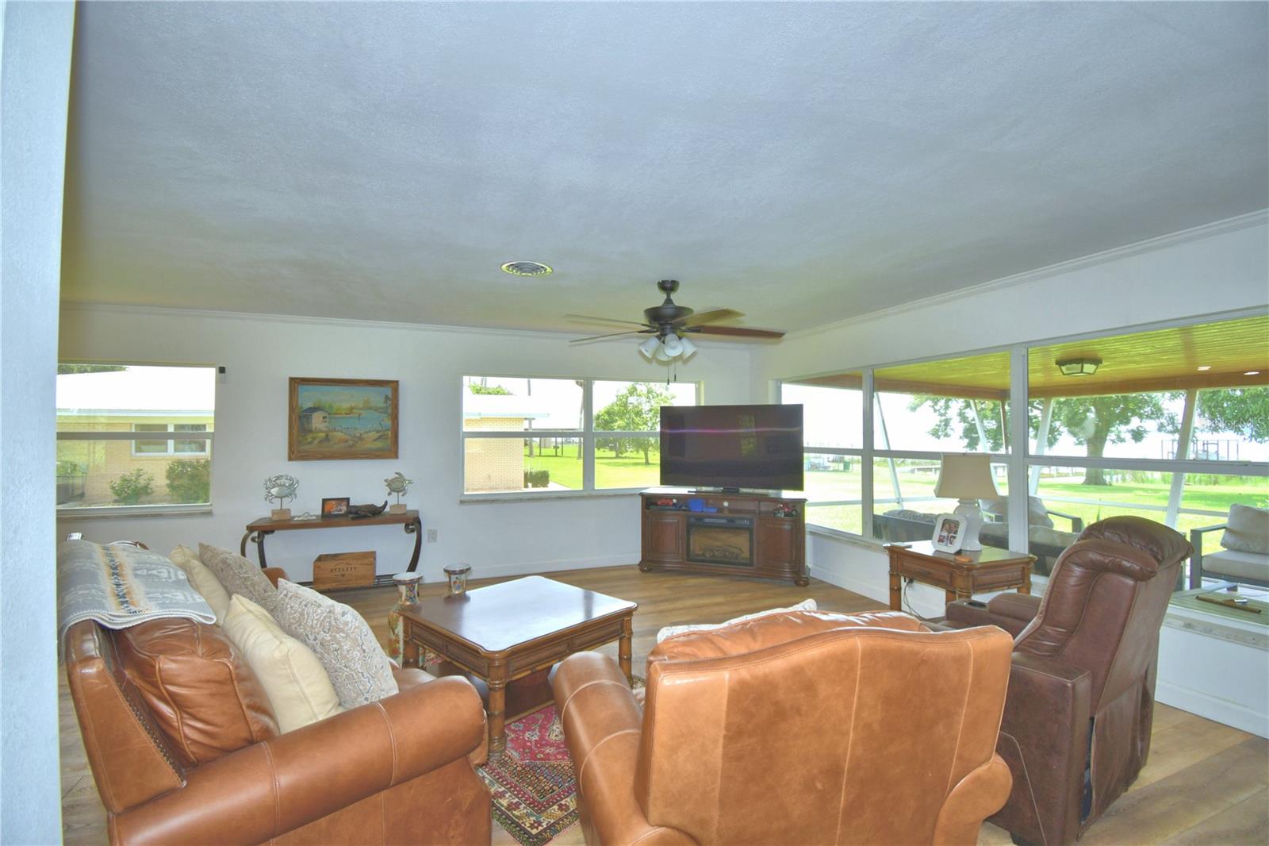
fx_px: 529
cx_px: 634
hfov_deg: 100.4
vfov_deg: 77.3
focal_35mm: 15
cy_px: 423
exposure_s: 1/60
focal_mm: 10
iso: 160
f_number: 4.5
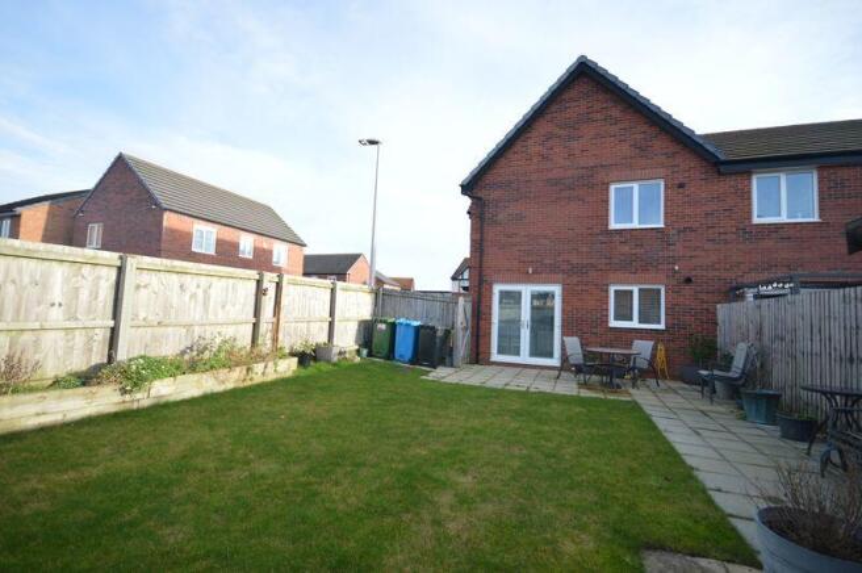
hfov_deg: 100.4
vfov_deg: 77.2
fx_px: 359
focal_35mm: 15
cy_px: 286
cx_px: 431
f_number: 5.6
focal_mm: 10
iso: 100
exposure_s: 1/125
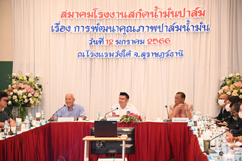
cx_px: 121
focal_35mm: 98
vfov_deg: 13.9
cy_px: 80
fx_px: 658
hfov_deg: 20.8
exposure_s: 1/125
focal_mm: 98
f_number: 4
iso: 8000
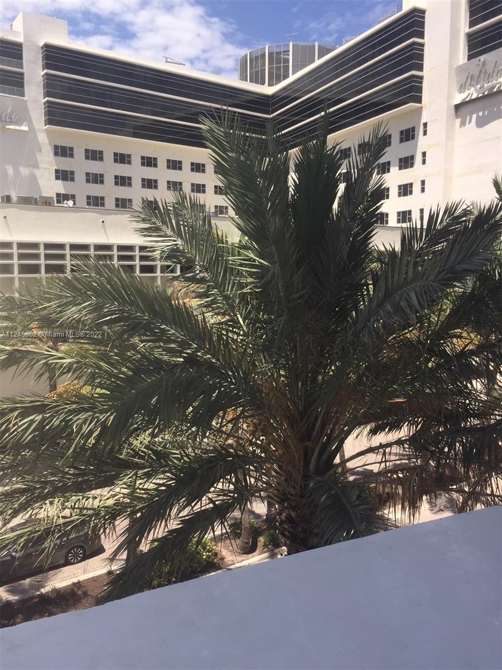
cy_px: 335
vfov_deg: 61.7
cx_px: 251
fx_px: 561
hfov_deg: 48.2
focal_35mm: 29
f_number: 2.2
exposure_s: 1/1236
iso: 32
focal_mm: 4.15
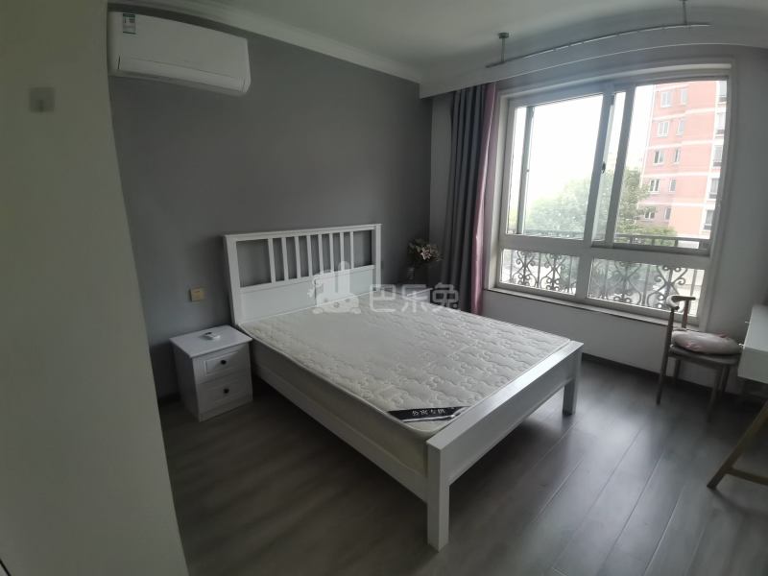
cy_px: 288
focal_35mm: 17
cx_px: 384
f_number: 2.4
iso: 100
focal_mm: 1.78
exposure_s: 1/100
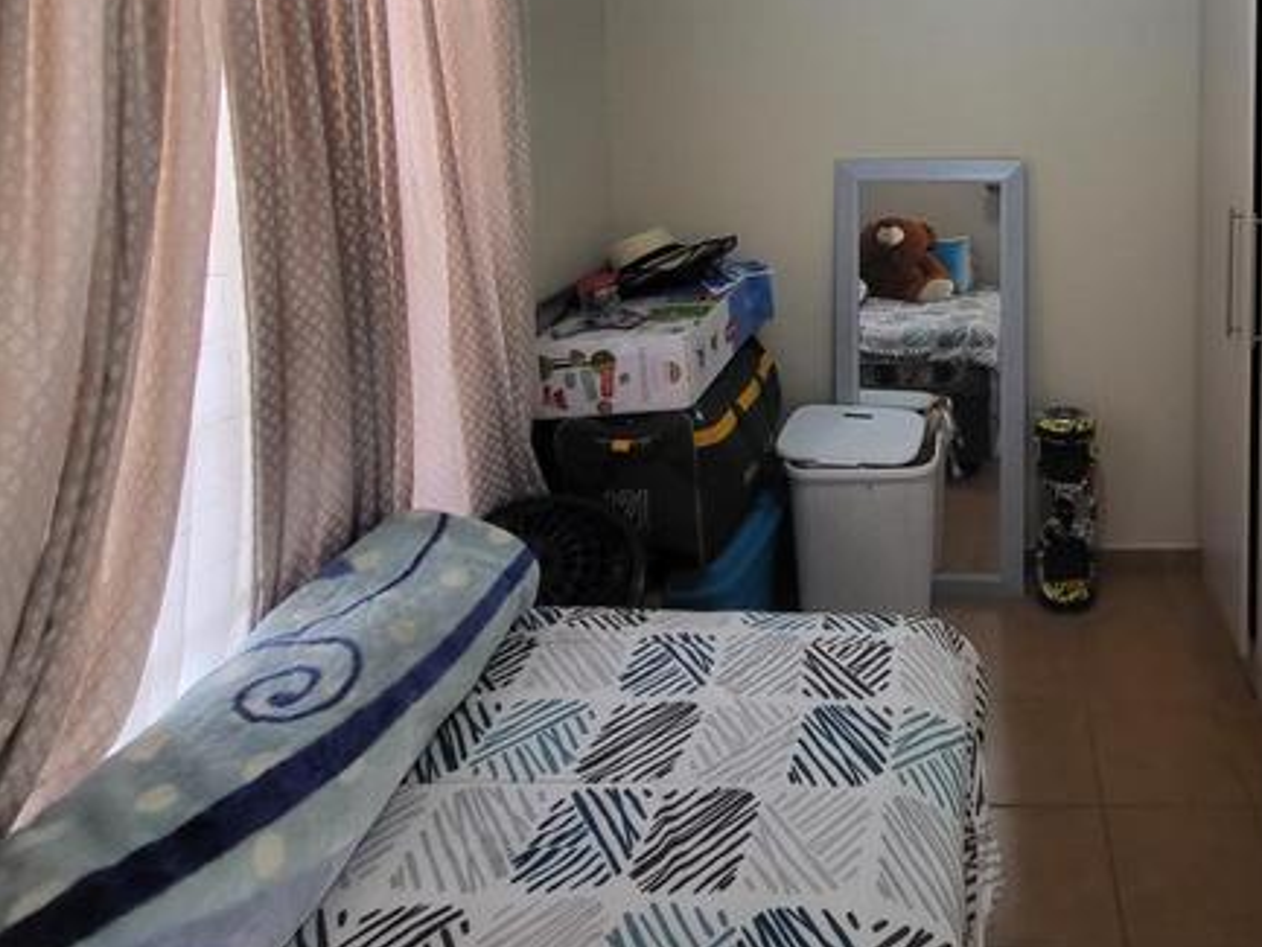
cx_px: 973
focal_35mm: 24
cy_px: 128
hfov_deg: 66.3
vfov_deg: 51.4
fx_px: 875
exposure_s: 1/33
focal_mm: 1.74
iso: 320
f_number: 2.2
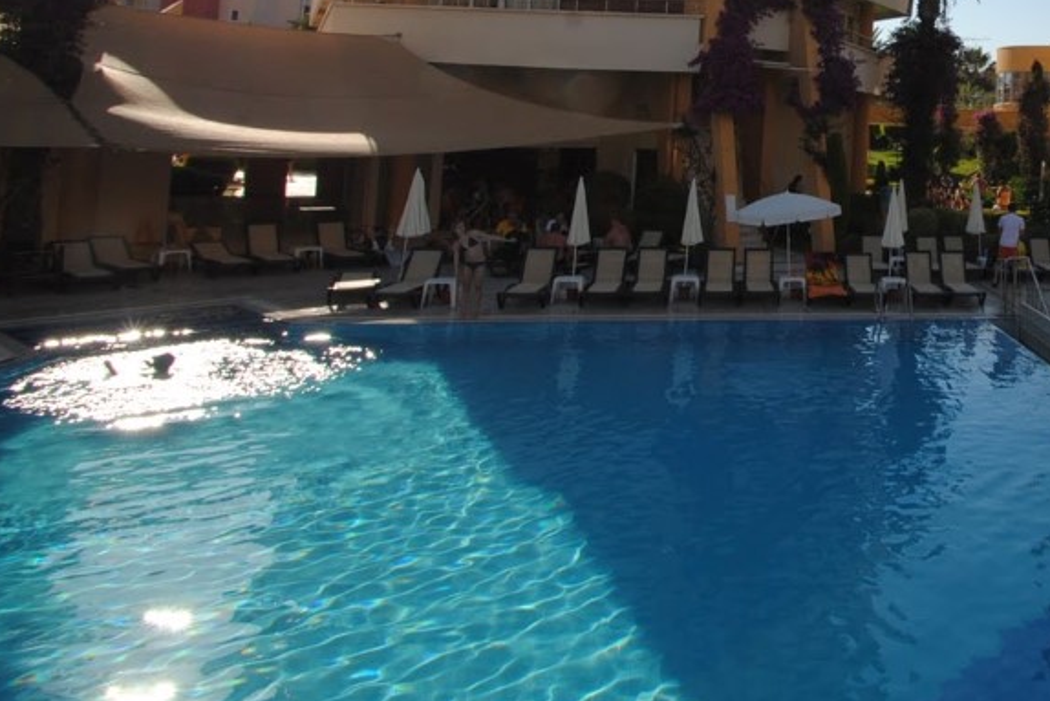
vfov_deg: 40.8
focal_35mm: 30
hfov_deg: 52.2
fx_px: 875
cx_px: 998
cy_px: 93
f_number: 10
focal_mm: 10
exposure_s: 1/200
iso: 100
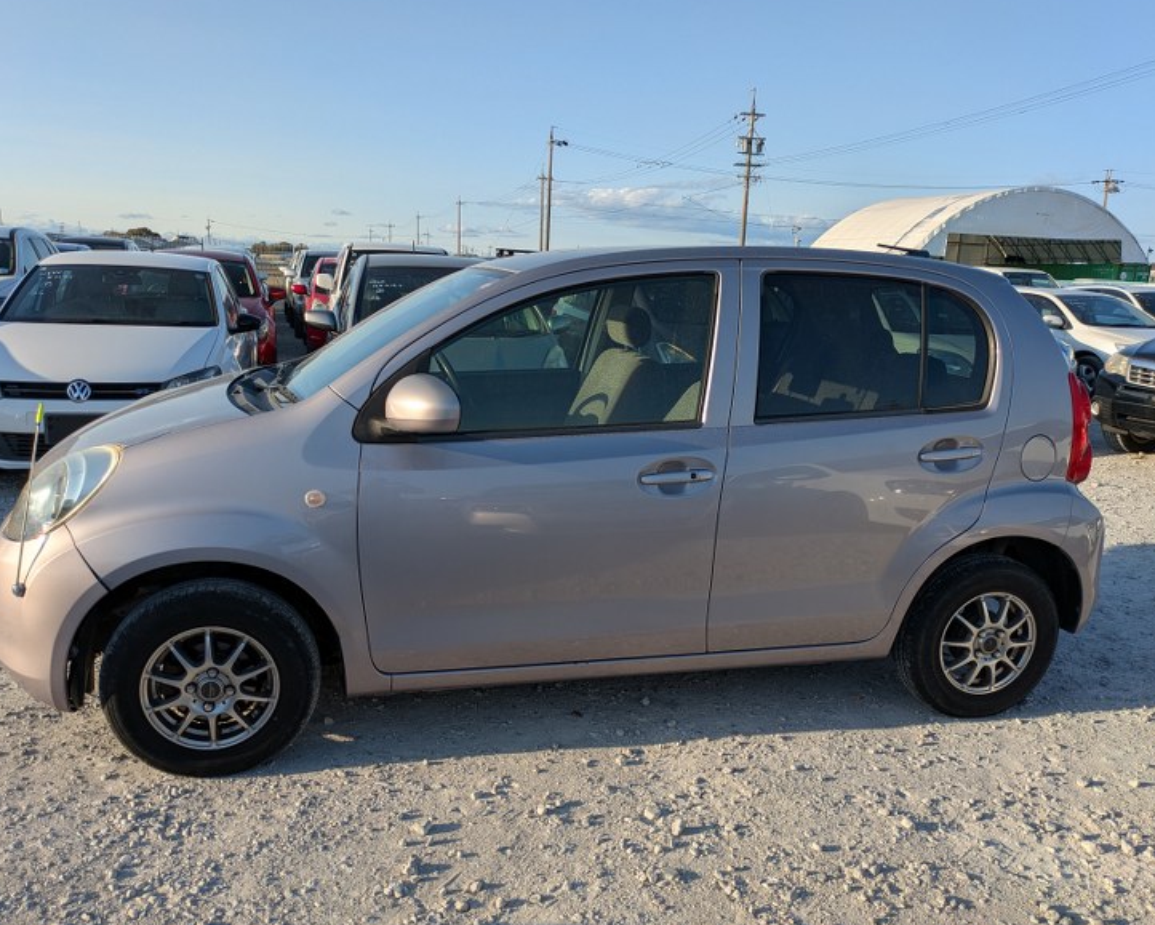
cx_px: 562
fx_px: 923
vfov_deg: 53.2
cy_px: 456
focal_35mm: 27
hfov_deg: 64.0
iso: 46
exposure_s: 1/1580
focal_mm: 5.43
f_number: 1.89
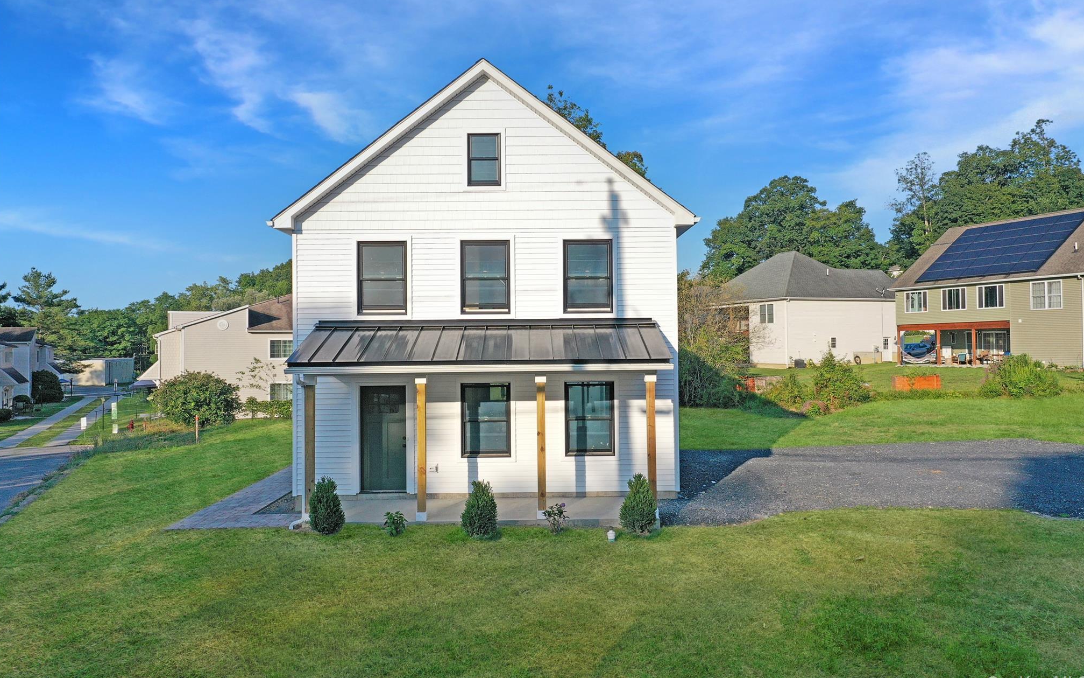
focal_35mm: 29
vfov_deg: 43.1
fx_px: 857
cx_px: 545
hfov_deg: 64.6
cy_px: 328
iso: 200
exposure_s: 1/640
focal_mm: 10.26
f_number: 6.3
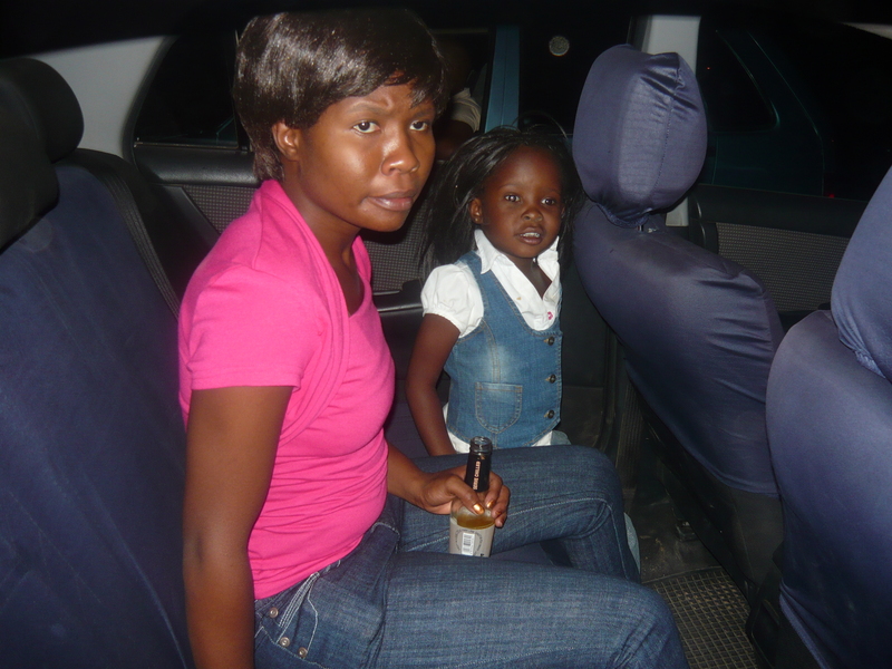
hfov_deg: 55.4
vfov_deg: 42.9
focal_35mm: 33
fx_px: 850
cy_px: 334
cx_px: 446
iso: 100
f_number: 2.8
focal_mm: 5.5
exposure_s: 1/30
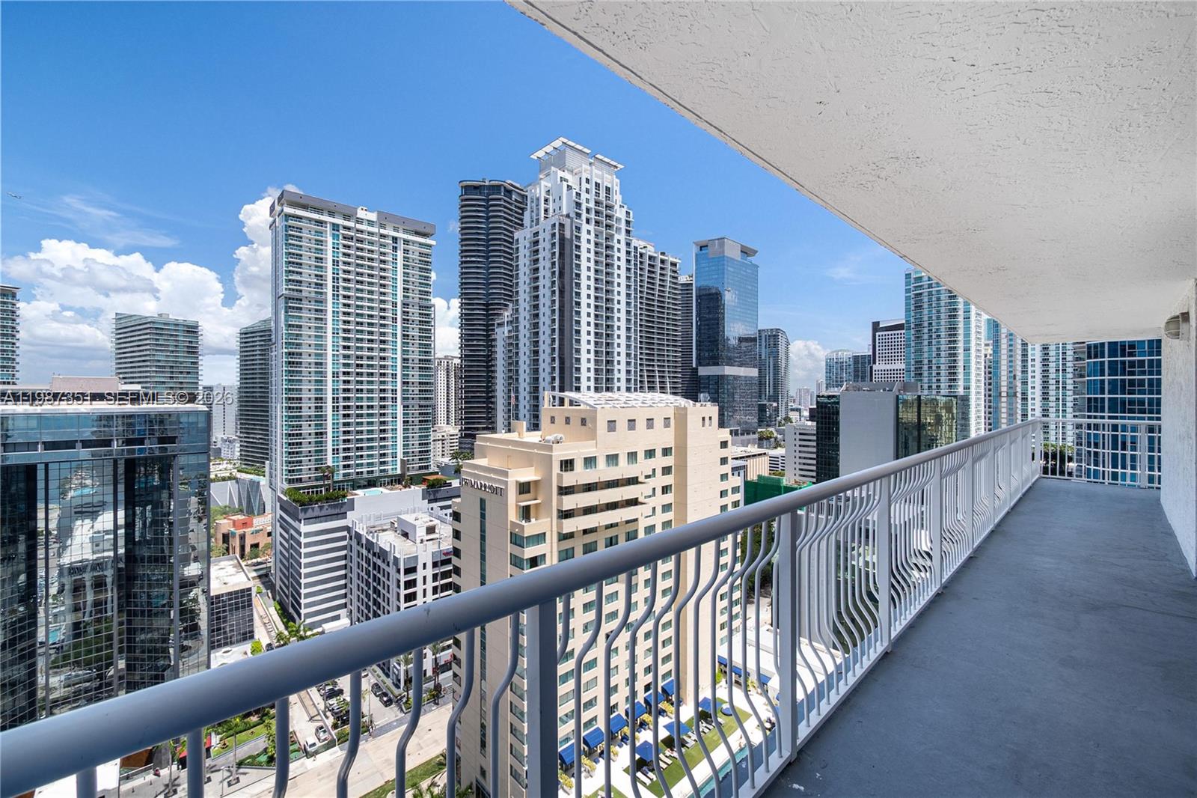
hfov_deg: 104.3
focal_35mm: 14
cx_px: 598
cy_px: 399
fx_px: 465
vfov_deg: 81.2
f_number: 5.6
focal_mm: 7
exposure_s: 1/320
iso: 100
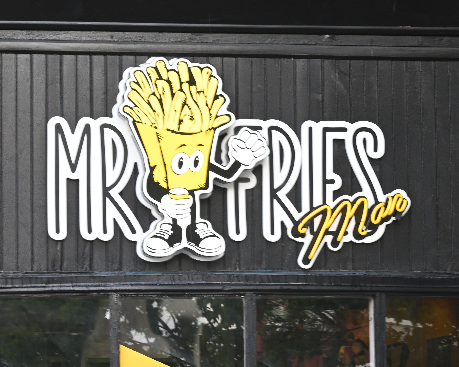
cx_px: 288
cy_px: 309
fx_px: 2663
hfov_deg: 9.8
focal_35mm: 196
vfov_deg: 7.9
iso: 100
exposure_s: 1/25
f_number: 7.1
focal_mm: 70
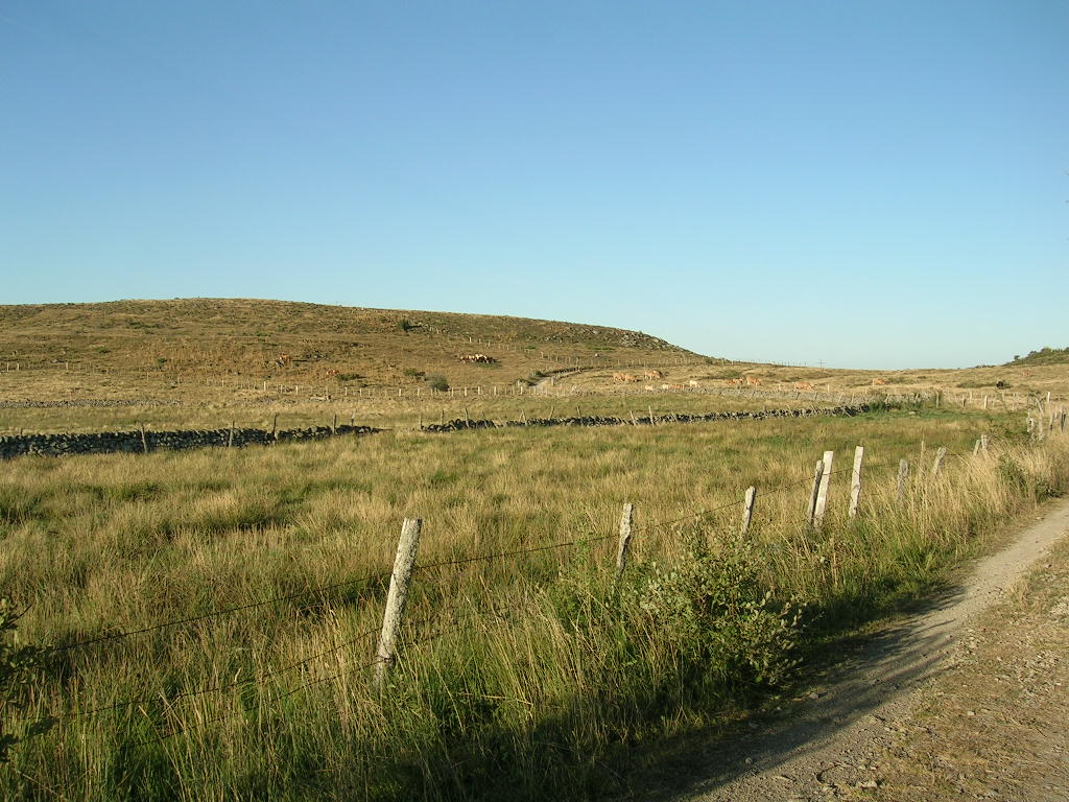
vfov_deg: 40.7
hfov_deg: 52.6
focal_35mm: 35
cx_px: 534
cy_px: 401
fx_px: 1081
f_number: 4.8
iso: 50
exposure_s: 1/308
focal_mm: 5.4
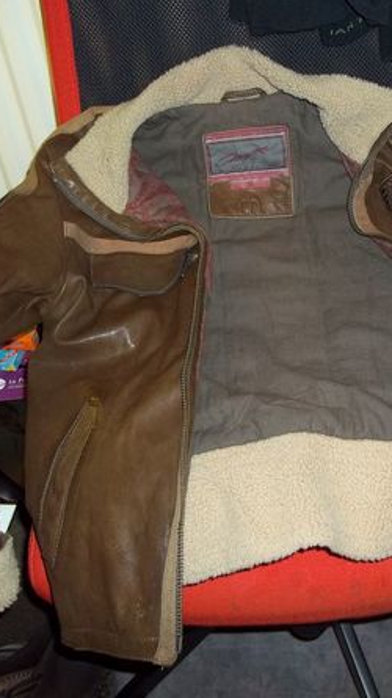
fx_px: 869
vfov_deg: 43.7
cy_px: 348
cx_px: 312
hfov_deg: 25.0
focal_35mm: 47
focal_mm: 5.7
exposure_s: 1/30
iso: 160
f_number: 2.9
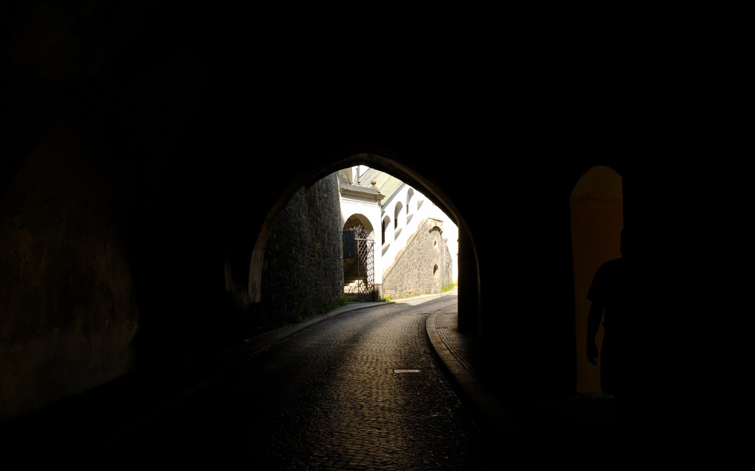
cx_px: 380
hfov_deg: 52.8
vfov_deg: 34.4
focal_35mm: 37
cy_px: 247
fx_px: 761
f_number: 8
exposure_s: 1/90
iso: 100
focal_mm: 24
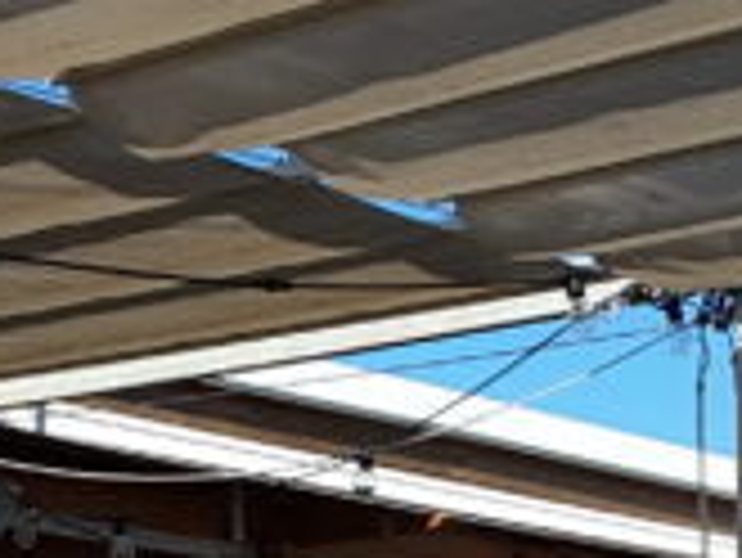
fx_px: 3218
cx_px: 333
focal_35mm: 150
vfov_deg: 9.7
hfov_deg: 13.2
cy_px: 738
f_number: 1.9
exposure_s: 1/1364
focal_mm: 2.9
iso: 40
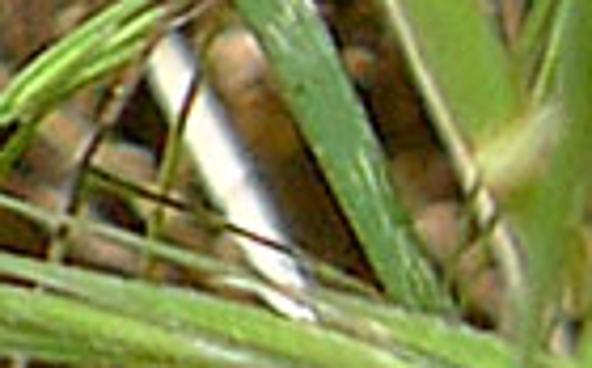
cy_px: 778
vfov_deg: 1.8
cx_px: 1239
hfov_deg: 2.9
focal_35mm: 727
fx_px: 11711
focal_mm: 19.2
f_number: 4
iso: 80
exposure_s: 1/500
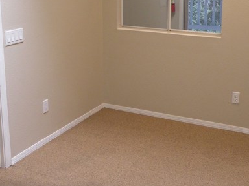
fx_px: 396
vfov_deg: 26.3
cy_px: 54
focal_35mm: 55
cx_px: 130
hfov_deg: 34.9
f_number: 3.2
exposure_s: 1/59.8
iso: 175
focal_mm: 5.8
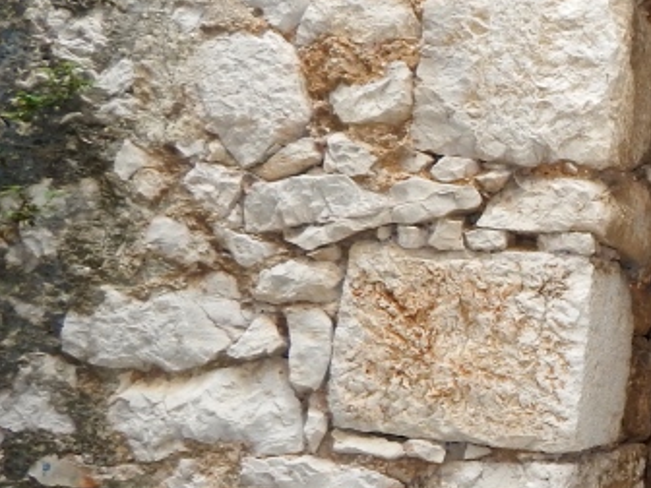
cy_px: 296
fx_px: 1260
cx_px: 973
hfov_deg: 23.3
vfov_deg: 21.9
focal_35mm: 67
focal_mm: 4
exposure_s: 1/100
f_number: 3
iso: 125
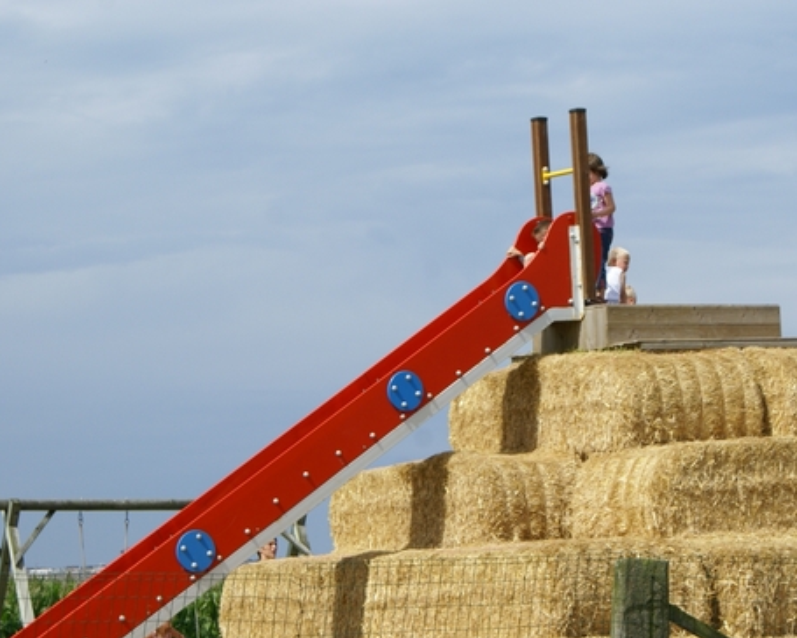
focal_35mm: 130
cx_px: 503
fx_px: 3066
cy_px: 312
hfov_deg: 14.8
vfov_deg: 11.9
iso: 100
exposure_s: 1/400
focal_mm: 70
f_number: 9
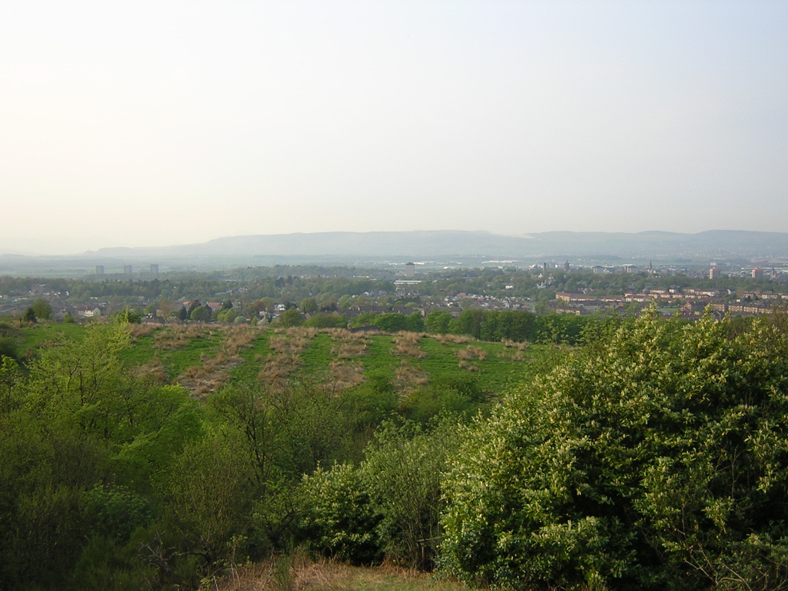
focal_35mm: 47
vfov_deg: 30.9
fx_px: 1070
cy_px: 296
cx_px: 394
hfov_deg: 40.4
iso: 100
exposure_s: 1/370
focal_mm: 6.1
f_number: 2.9
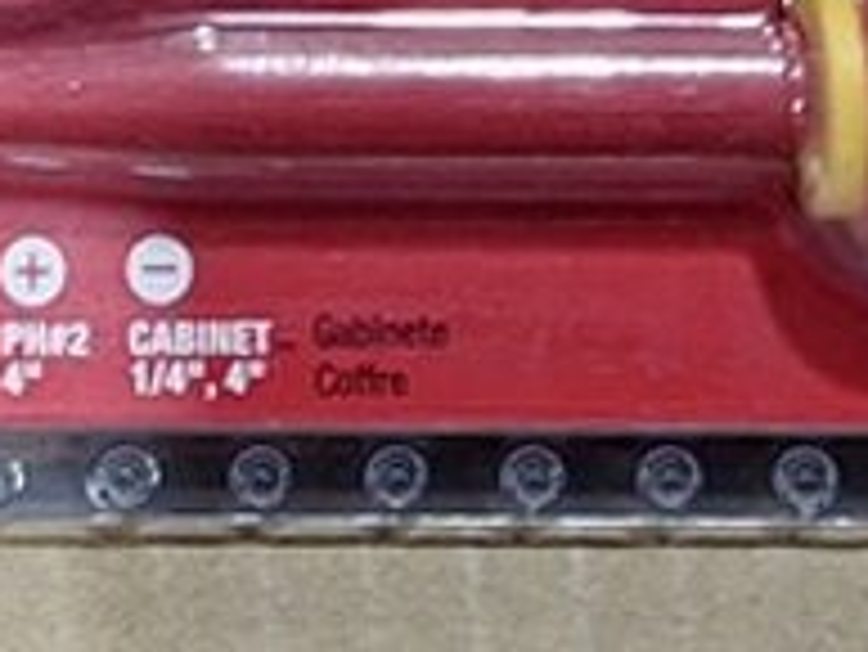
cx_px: -218
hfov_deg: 10.8
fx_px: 4516
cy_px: -1581
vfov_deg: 7.0
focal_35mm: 180
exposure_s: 1/40
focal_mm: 5.54
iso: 80
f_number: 1.8
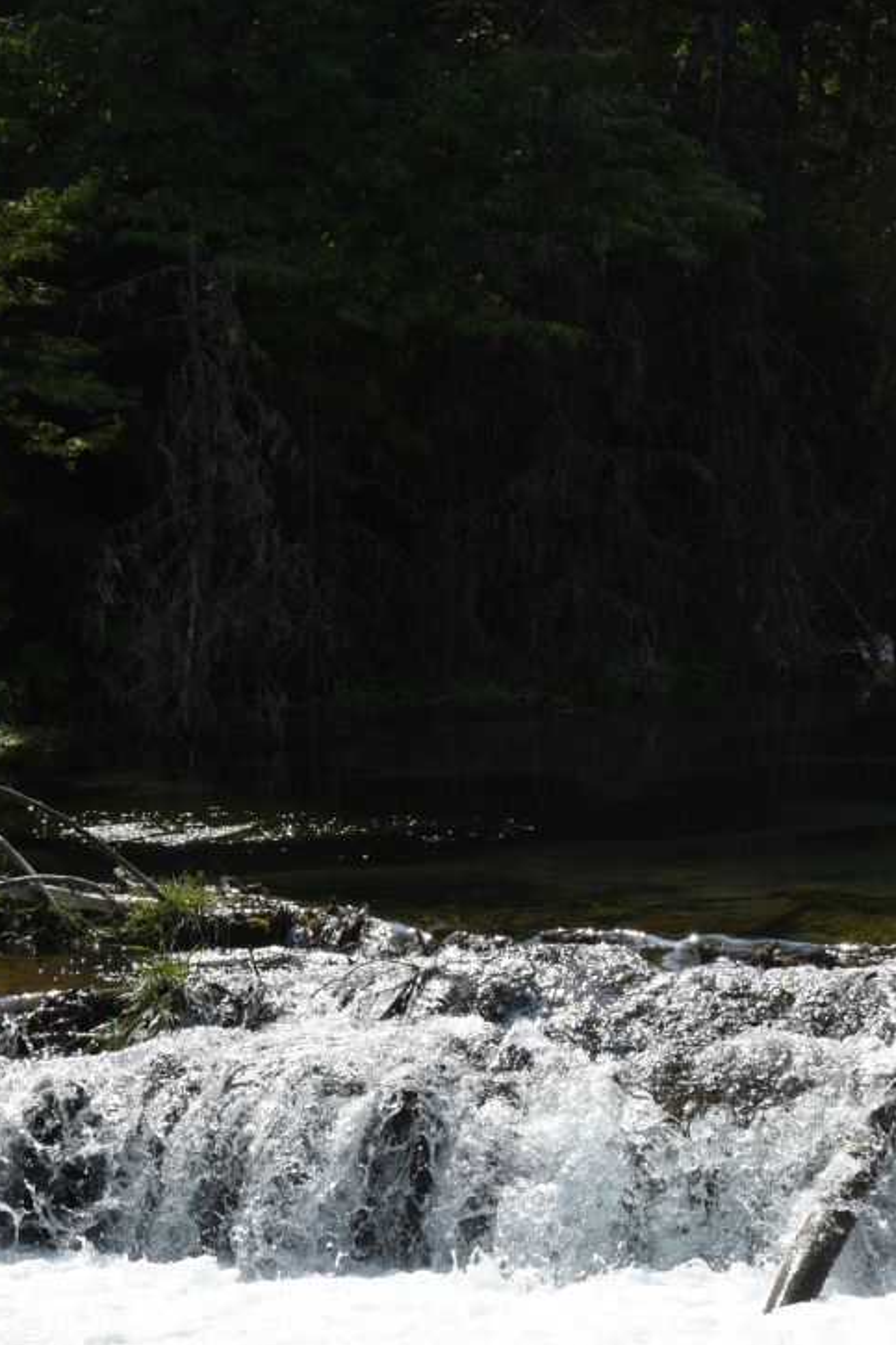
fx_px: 4855
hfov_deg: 10.5
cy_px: 936
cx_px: 484
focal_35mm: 130
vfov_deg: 15.7
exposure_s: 1/640
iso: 640
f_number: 13
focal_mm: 46
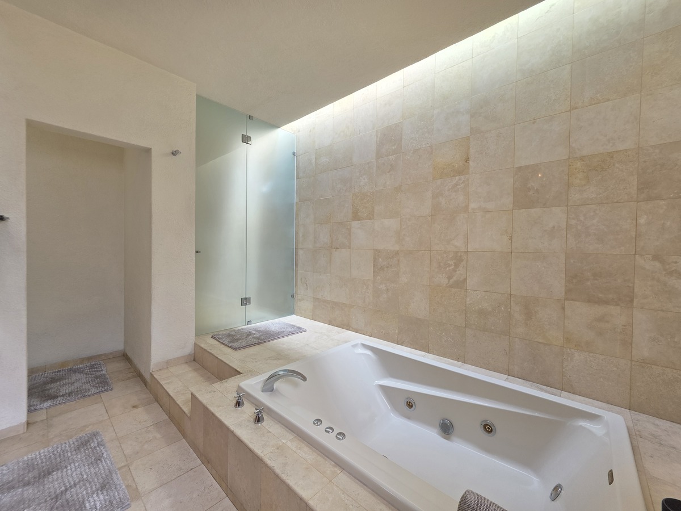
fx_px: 256
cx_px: 340
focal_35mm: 13
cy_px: 256
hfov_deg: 106.2
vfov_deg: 89.9
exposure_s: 1/120
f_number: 1.9
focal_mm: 2.2
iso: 64
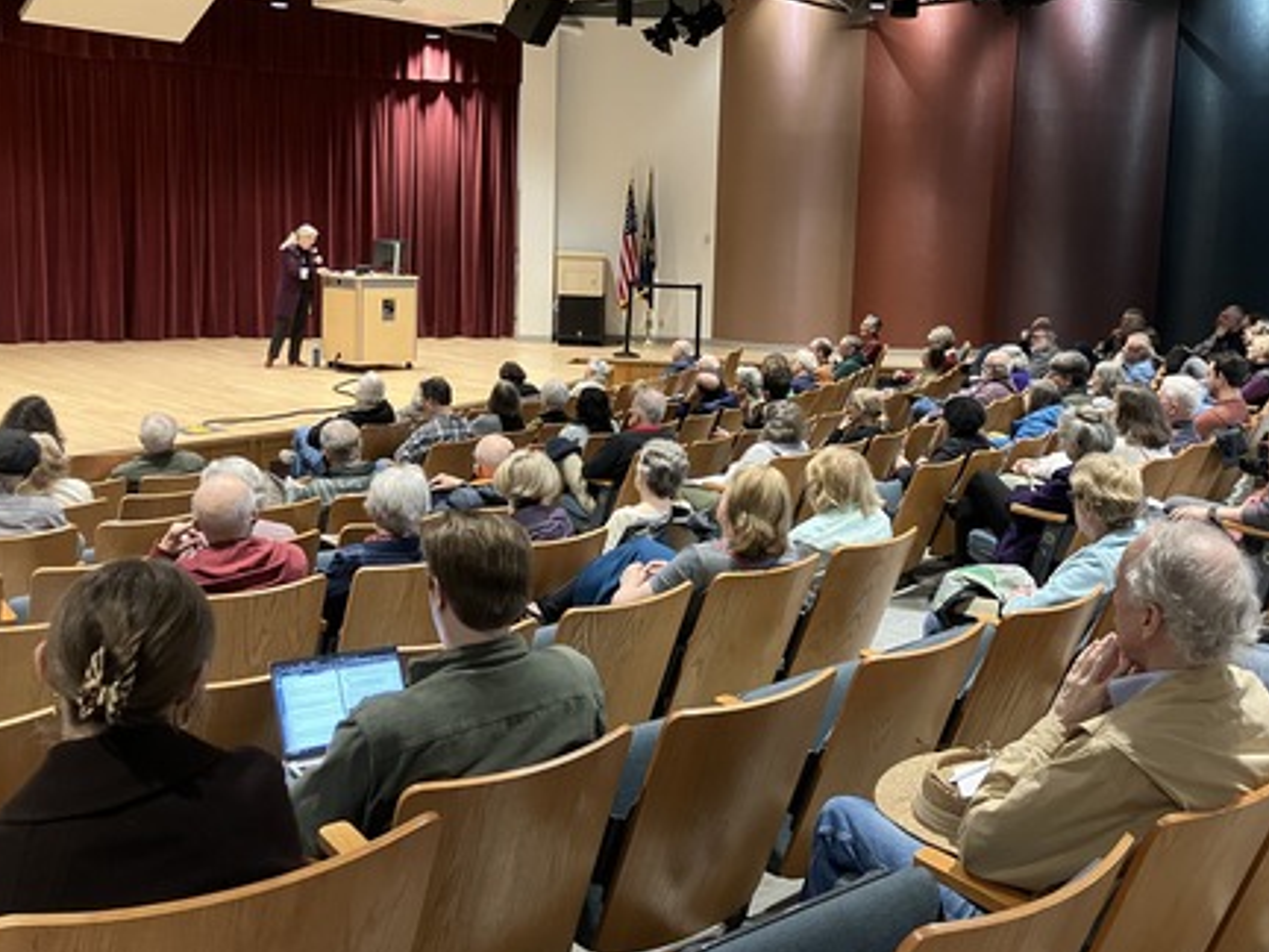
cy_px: 392
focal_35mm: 35
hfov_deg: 52.4
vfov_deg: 40.6
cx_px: 746
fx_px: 1283
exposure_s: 1/60
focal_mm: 3.99
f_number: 1.8
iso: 320
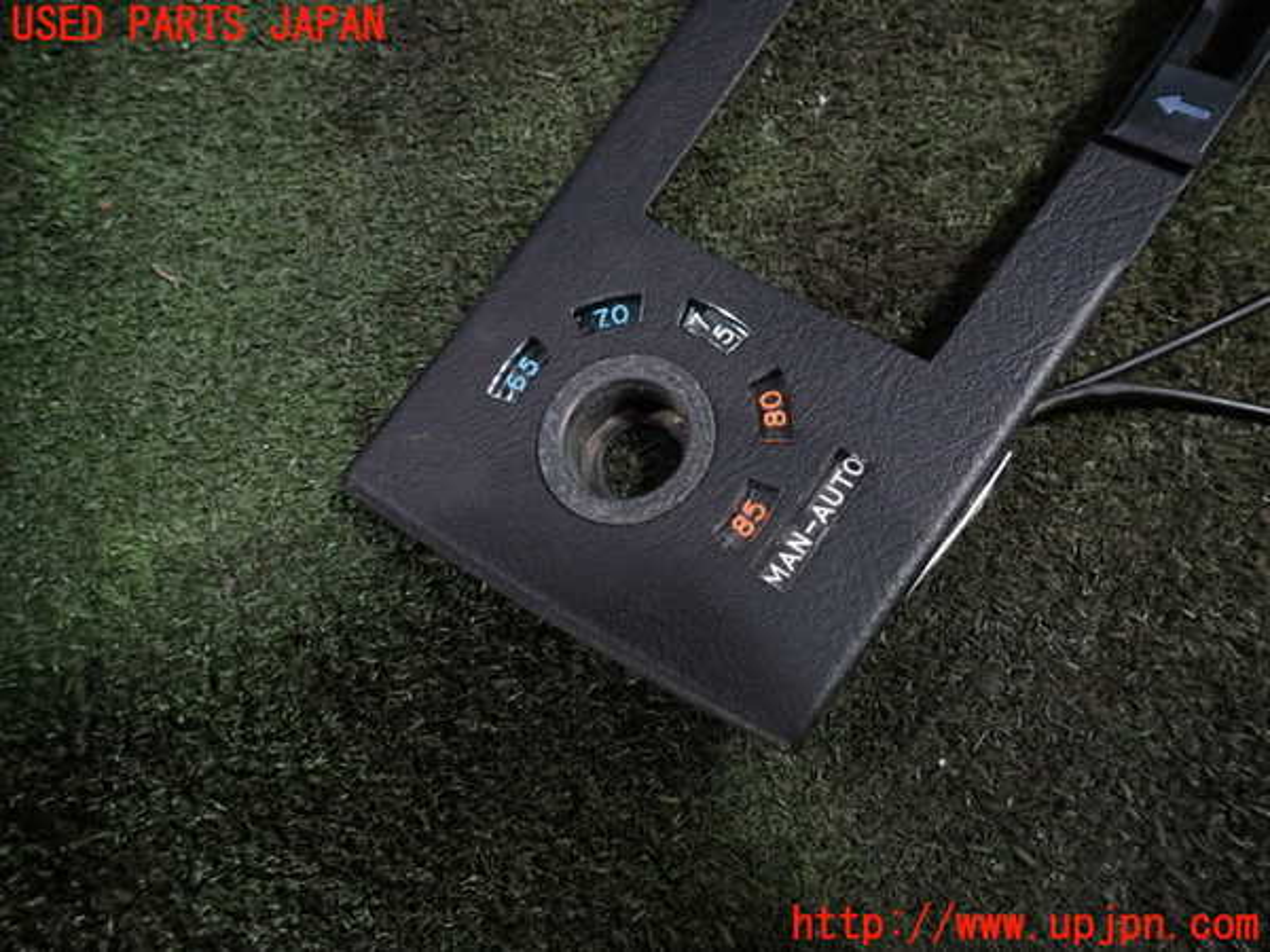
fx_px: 917
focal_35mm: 25
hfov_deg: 69.4
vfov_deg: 54.9
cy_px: 476
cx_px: 635
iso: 250
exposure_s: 1/30
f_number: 2
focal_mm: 4.5
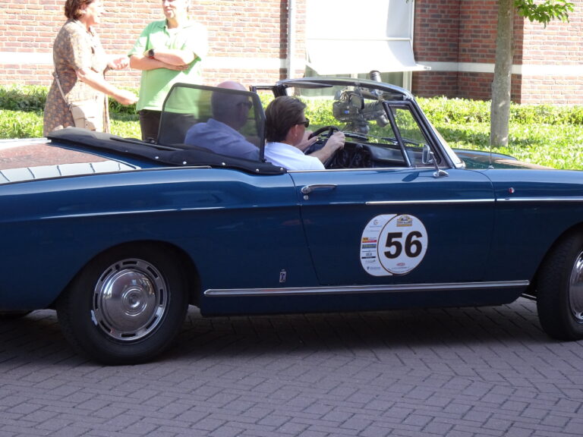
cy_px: 218
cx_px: 292
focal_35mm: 119
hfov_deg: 16.6
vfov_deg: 12.5
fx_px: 2004
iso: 160
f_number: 5.6
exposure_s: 1/125
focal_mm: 20.29
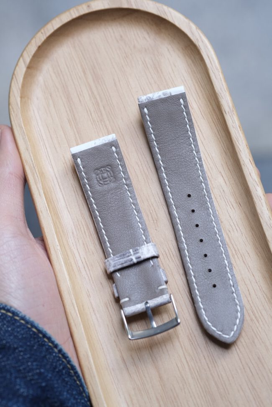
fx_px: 1020
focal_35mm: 90
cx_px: 136
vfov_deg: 22.6
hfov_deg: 15.2
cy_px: 204
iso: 500
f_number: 5
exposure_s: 1/100
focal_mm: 60
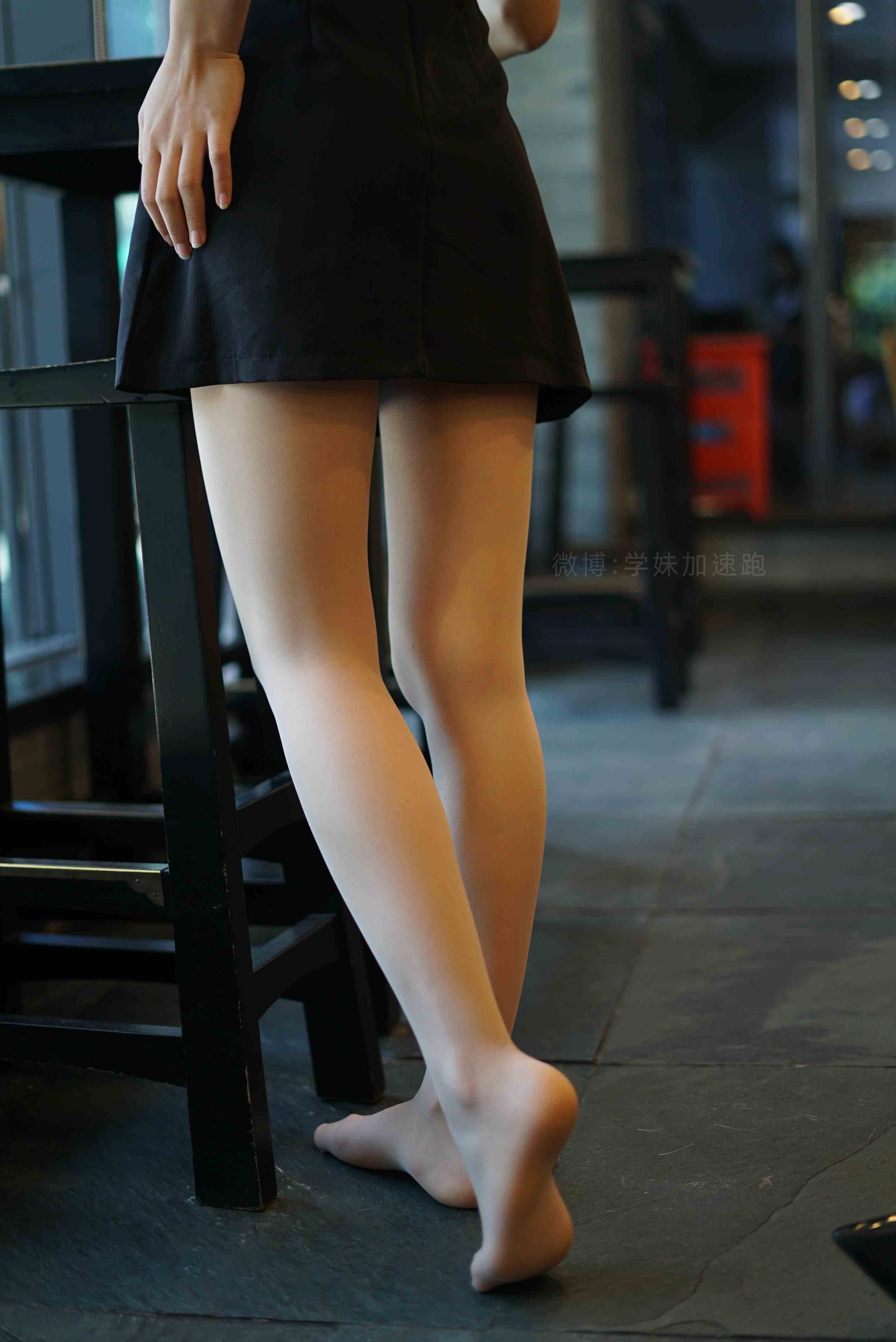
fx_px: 1864
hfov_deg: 27.0
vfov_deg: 39.6
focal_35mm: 50
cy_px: 671
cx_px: 448
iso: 200
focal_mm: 50
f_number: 1.8
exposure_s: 1/125
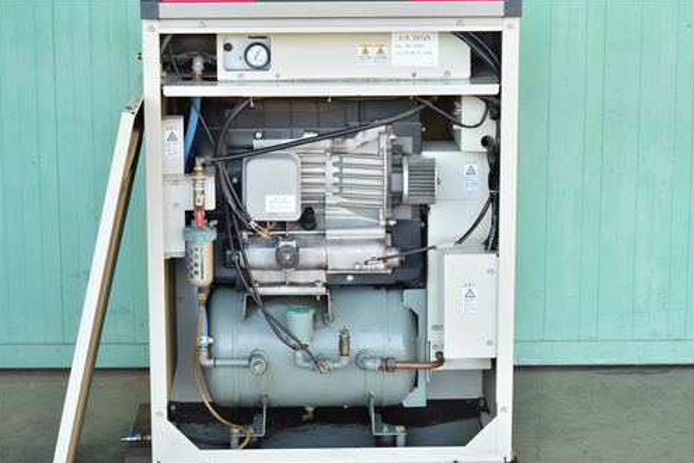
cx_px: 345
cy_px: 232
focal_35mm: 94
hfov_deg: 21.7
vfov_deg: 14.6
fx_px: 1812
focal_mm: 62
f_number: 6.3
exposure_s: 1/200
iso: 1250
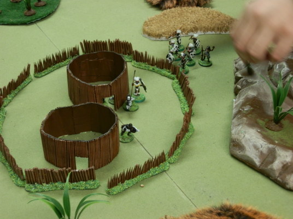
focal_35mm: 61
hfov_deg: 31.7
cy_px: 110
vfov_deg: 24.0
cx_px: 146
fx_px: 516
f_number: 3.7
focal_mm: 10.99
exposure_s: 1/20
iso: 200
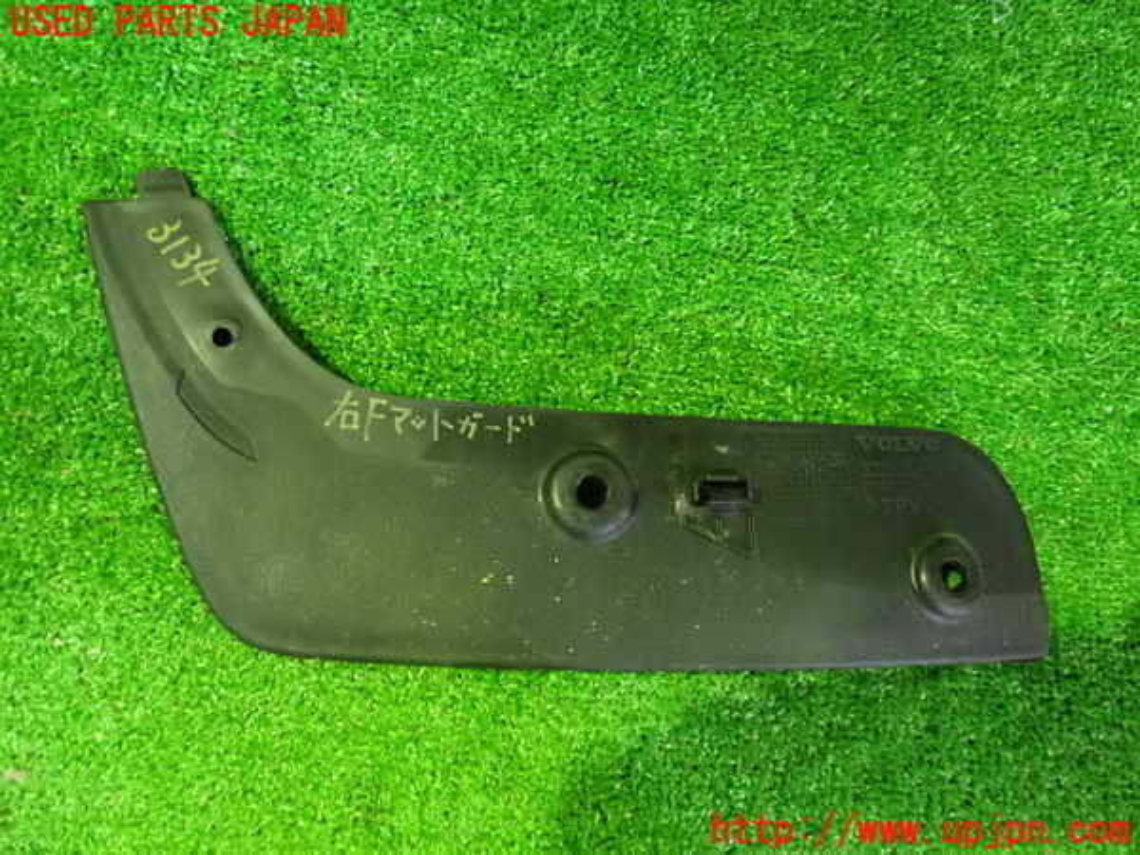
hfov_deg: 60.0
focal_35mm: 30
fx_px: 988
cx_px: 570
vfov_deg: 46.8
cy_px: 428
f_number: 2.3
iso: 1600
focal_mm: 5.4
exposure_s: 1/40
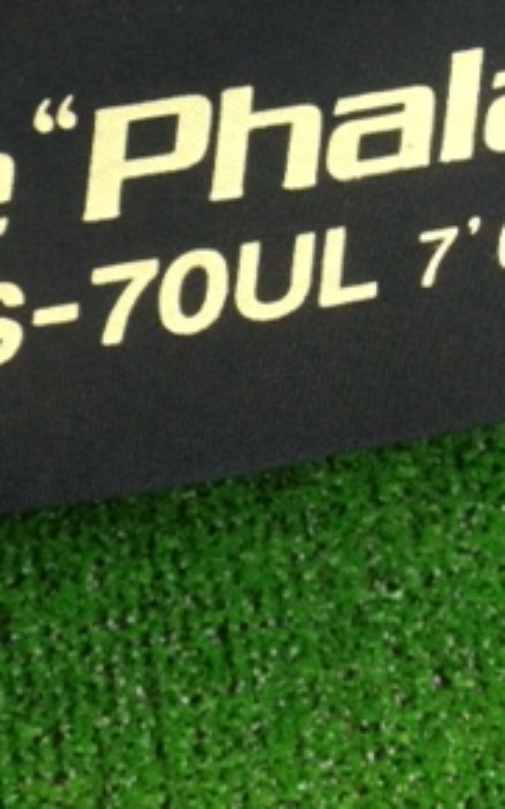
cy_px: -42
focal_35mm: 82
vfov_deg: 23.9
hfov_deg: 15.9
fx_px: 1807
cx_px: 187
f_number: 2.4
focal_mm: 4.28
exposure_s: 1/20
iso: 400
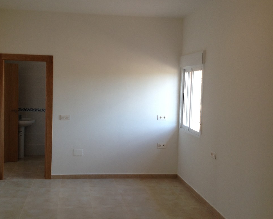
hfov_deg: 41.1
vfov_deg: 33.4
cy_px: 110
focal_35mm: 45
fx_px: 363
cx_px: 118
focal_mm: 4.28
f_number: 2.4
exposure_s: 1/40
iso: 50
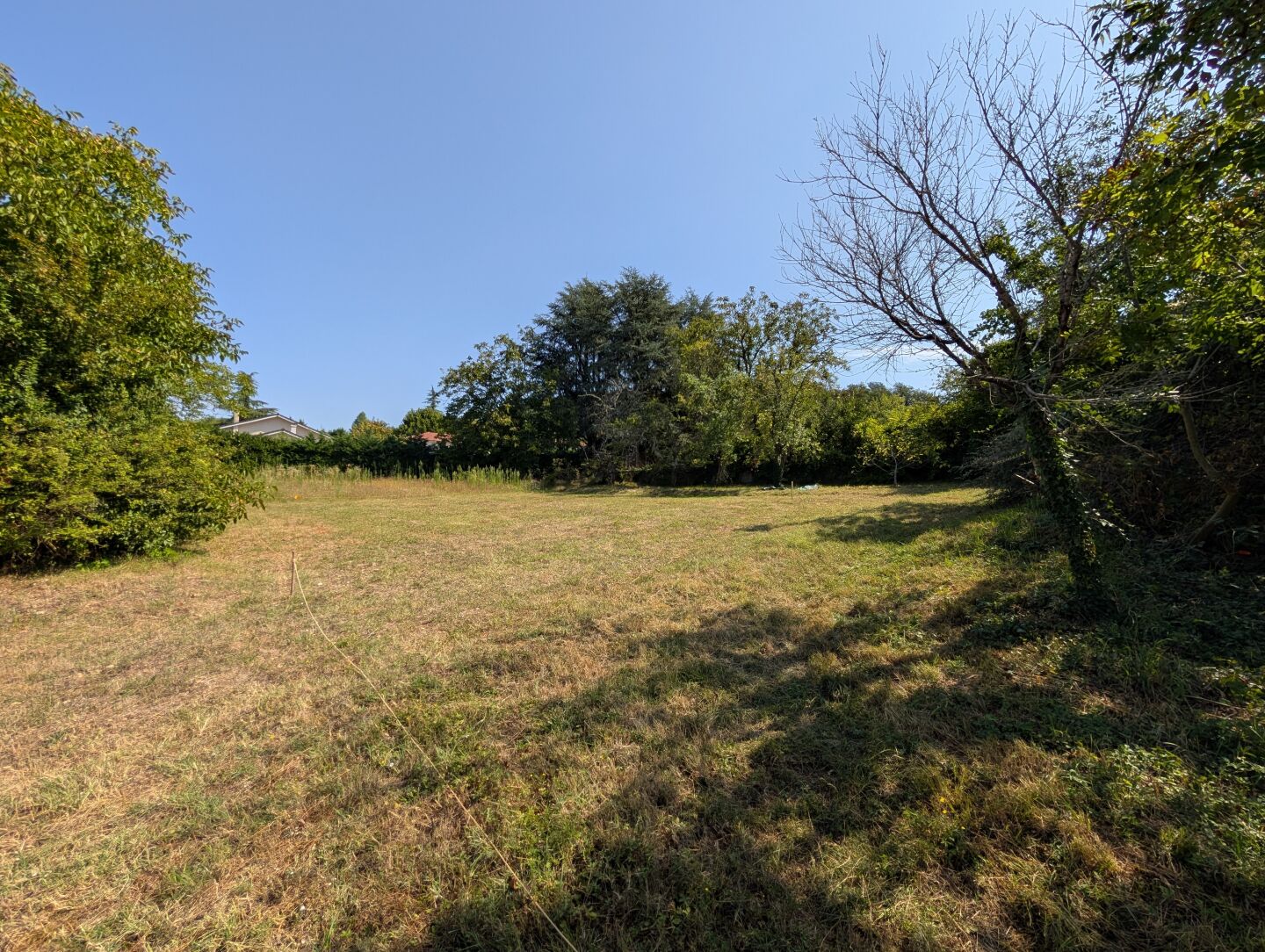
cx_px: 632
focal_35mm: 12
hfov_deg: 110.5
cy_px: 476
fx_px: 439
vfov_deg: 94.6
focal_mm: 2.02
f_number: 1.7
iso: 47
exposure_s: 1/2545
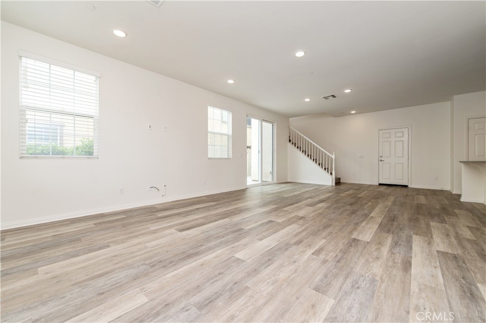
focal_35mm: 14
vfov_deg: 81.1
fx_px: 189
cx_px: 243
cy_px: 162
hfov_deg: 104.3
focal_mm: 14
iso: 200
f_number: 5
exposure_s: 1/100
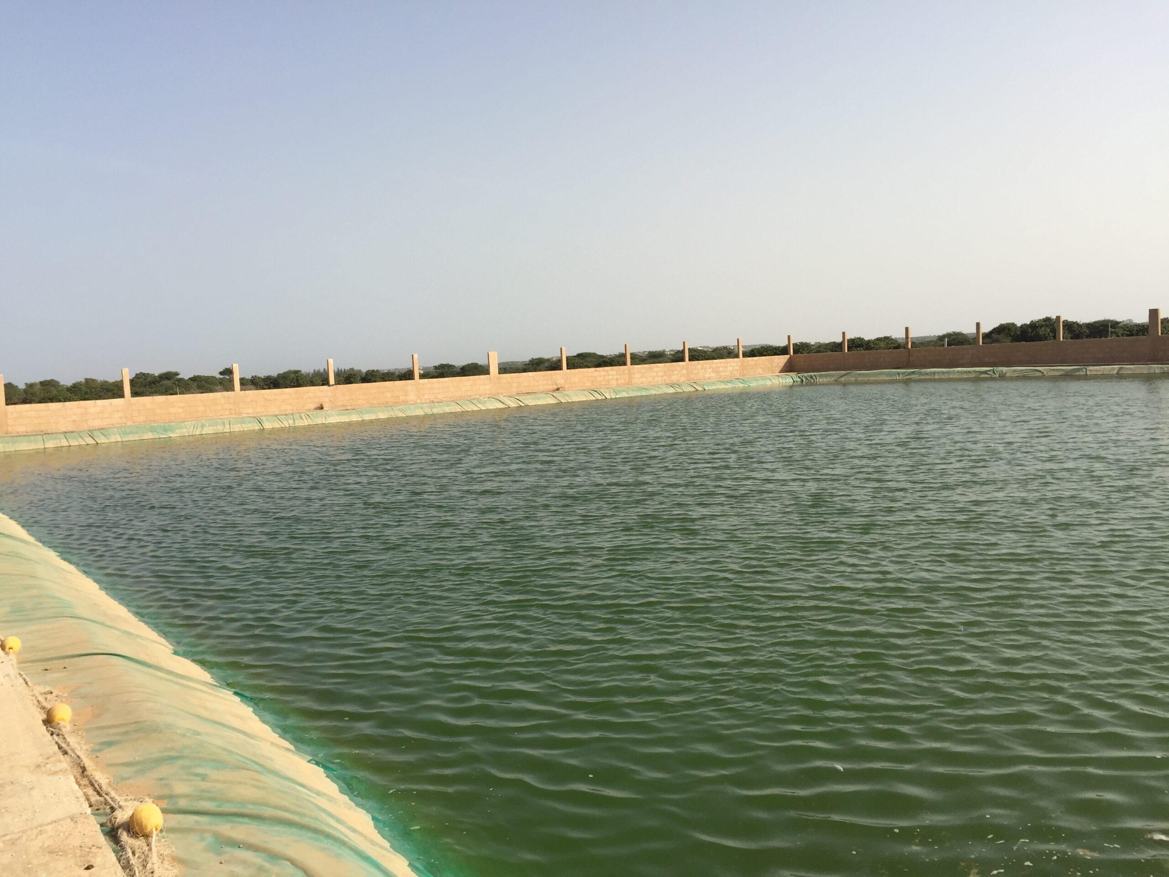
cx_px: 584
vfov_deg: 48.2
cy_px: 438
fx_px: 979
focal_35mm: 29
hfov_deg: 61.7
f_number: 2.2
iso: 32
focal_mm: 4.15
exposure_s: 1/2326
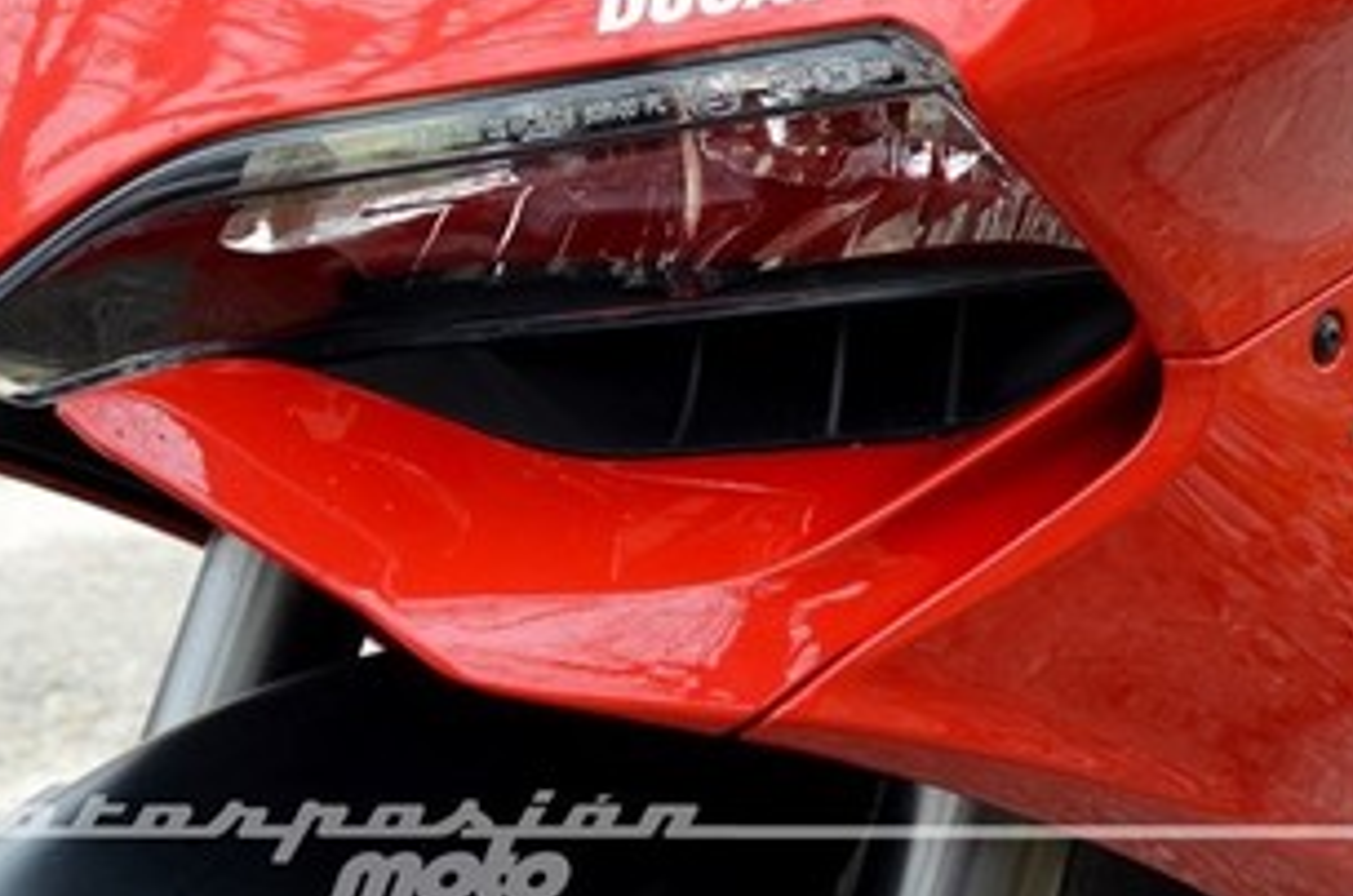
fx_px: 3150
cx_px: 847
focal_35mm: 84
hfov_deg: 24.2
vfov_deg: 16.1
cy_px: 248
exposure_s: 1/50
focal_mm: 38
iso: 500
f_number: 11
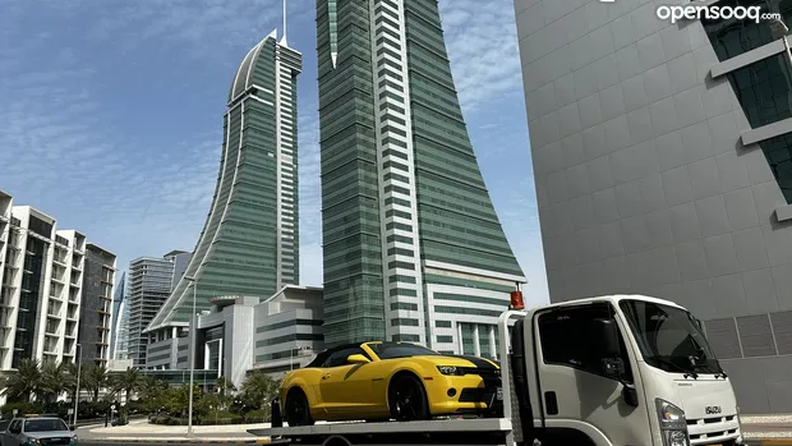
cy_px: 236
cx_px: 402
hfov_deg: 69.8
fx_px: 567
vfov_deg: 42.9
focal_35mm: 27
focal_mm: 6.86
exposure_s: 1/5263
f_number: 1.78
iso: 80
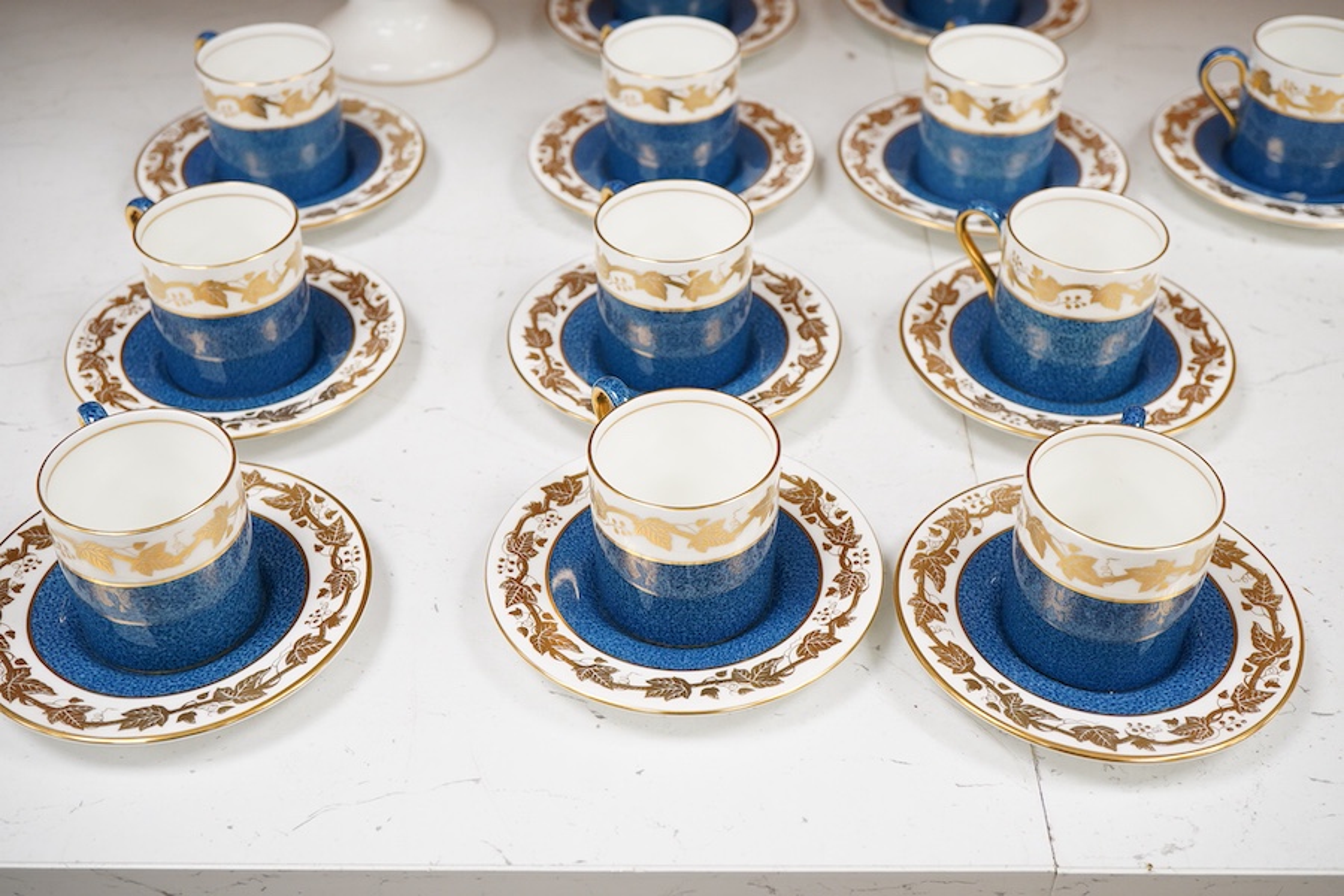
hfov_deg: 43.6
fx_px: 1680
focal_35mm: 45
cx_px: 672
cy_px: 448
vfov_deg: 29.9
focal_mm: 30
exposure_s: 1/125
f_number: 8
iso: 1250
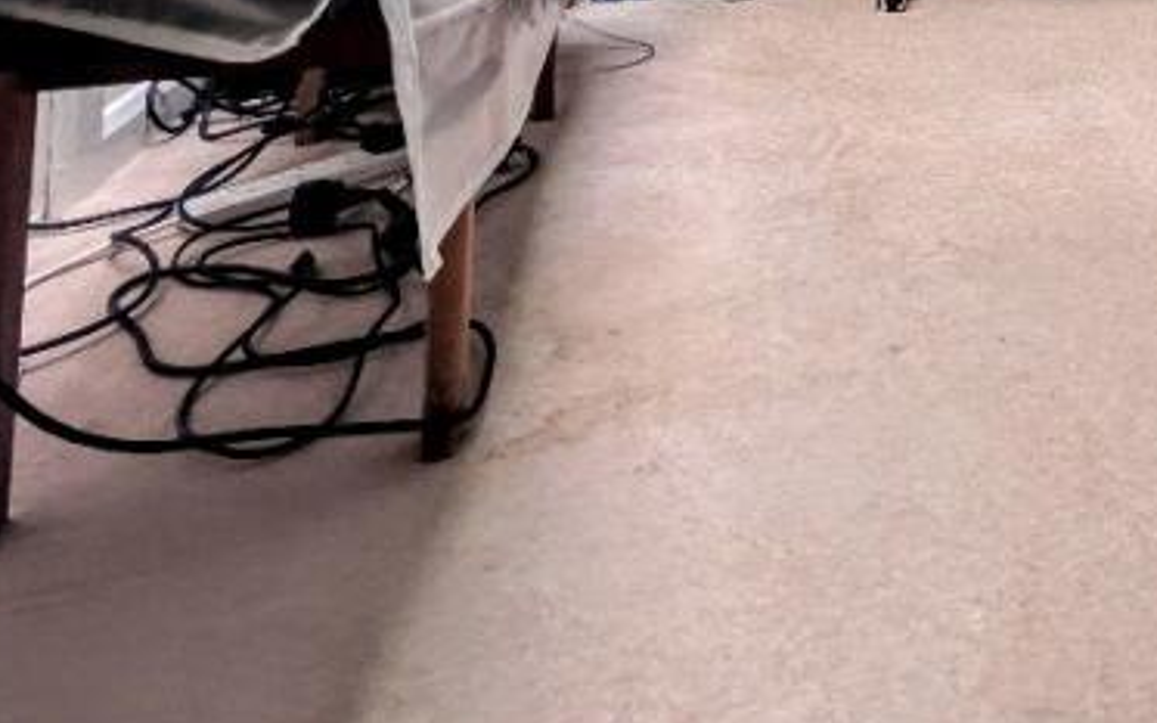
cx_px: 1104
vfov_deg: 26.0
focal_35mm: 35
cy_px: -377
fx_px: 1103
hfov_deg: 47.8
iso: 46
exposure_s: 1/228
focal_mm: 2.02
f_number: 1.7
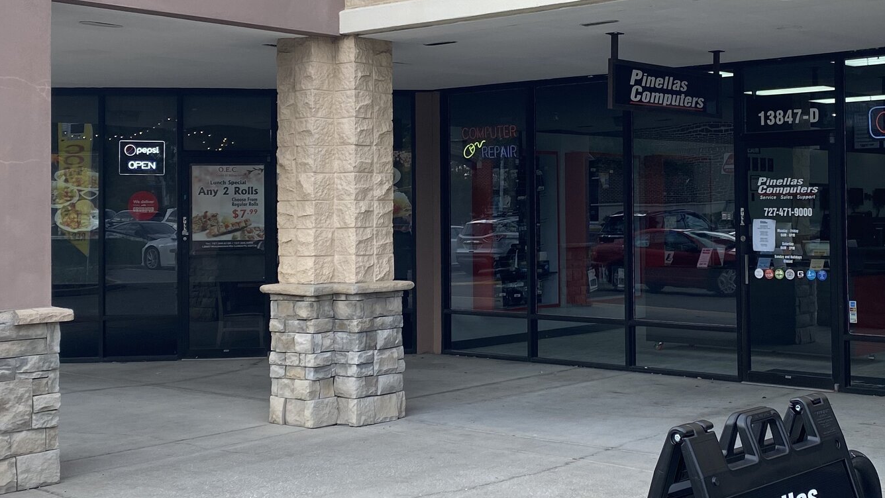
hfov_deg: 39.0
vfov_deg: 22.6
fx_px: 1244
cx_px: 529
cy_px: 186
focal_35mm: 53
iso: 32
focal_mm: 4.25
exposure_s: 1/595
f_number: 1.8
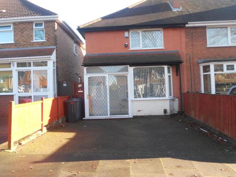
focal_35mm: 32
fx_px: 218
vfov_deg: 44.1
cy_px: 88
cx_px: 118
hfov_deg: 56.8
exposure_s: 1/80
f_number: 3.5
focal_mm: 5.8
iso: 80
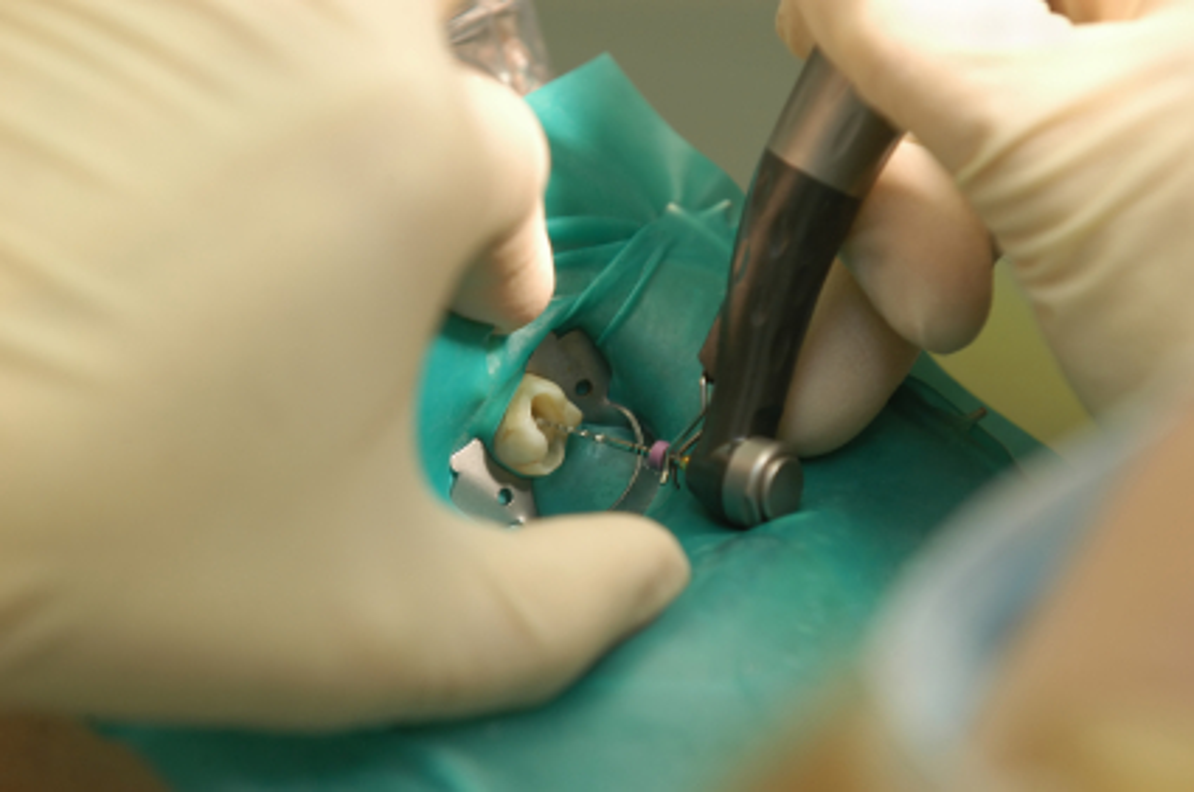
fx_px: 9935
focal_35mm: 300
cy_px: 396
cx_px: 597
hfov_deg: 6.9
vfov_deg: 4.6
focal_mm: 200
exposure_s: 1/60
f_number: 5.6
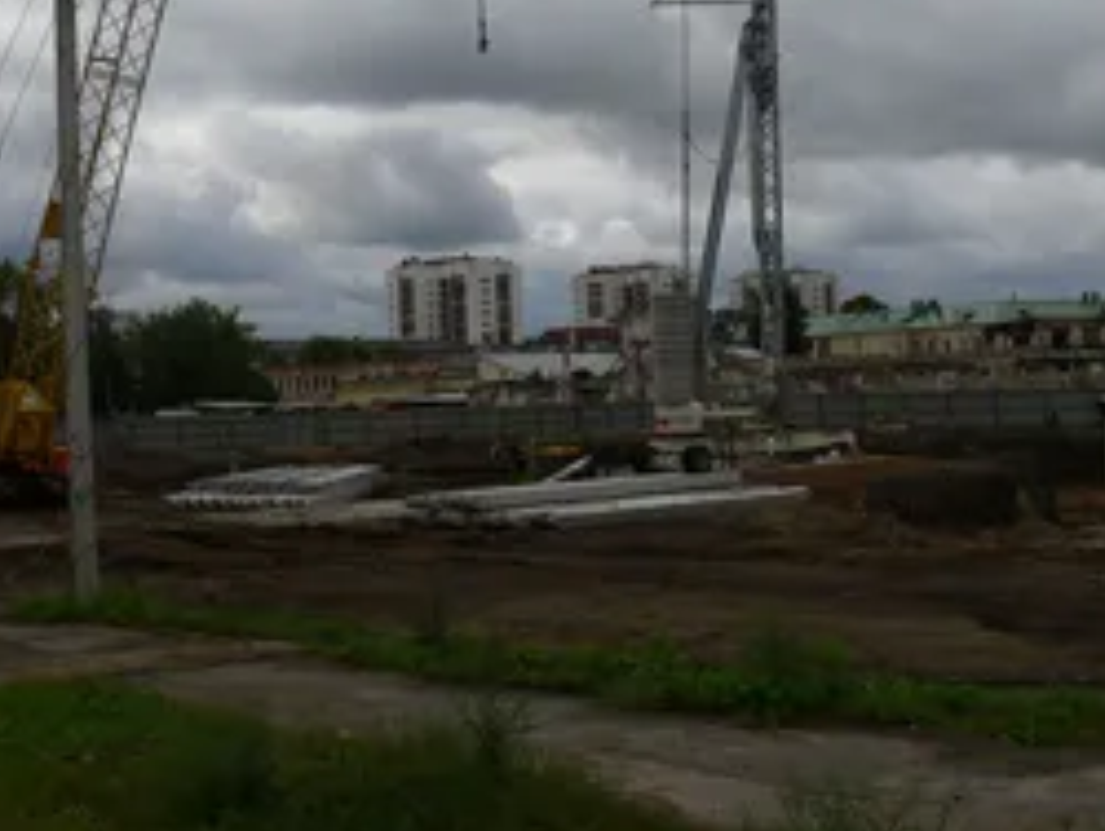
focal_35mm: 56
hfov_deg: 34.3
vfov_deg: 26.0
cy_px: 261
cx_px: 583
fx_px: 1789
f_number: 5.6
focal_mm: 7.4
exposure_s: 1/500
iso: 80
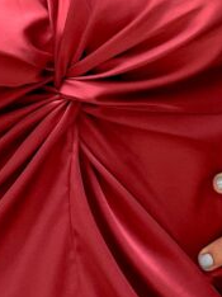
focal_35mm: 114
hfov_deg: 13.0
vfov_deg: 16.4
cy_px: -81
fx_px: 977
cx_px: 147
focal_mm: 5.1
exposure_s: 1/122
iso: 80
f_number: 1.6
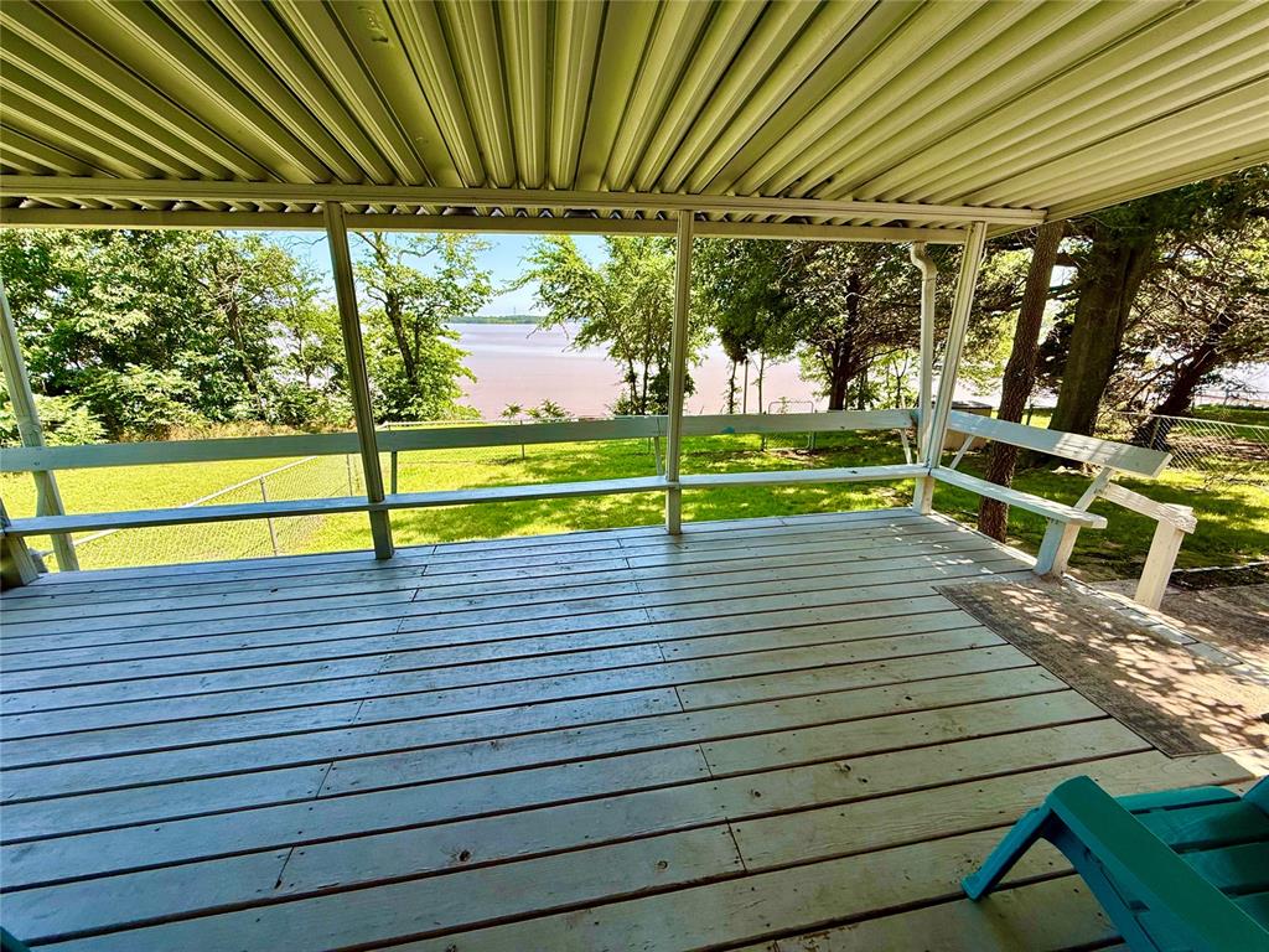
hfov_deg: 102.1
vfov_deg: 85.7
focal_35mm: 14
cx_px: 634
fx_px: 513
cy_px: 476
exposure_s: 1/506
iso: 64
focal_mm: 2.22
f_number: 2.2
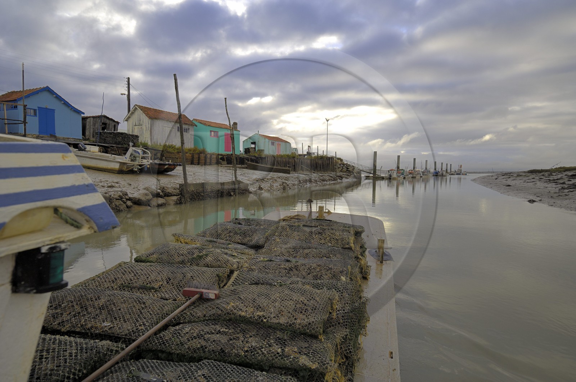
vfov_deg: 63.1
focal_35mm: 20
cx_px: 288
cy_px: 191
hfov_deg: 85.5
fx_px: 312
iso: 100
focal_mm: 13
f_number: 6
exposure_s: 1/160
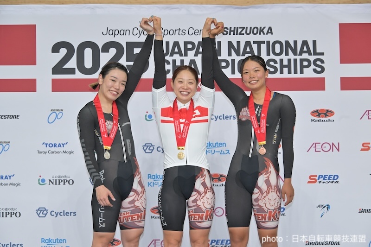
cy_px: 124
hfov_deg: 19.5
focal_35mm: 105
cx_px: 186
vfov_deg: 13.0
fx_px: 1082
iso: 1600
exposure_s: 1/160
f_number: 8
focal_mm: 105
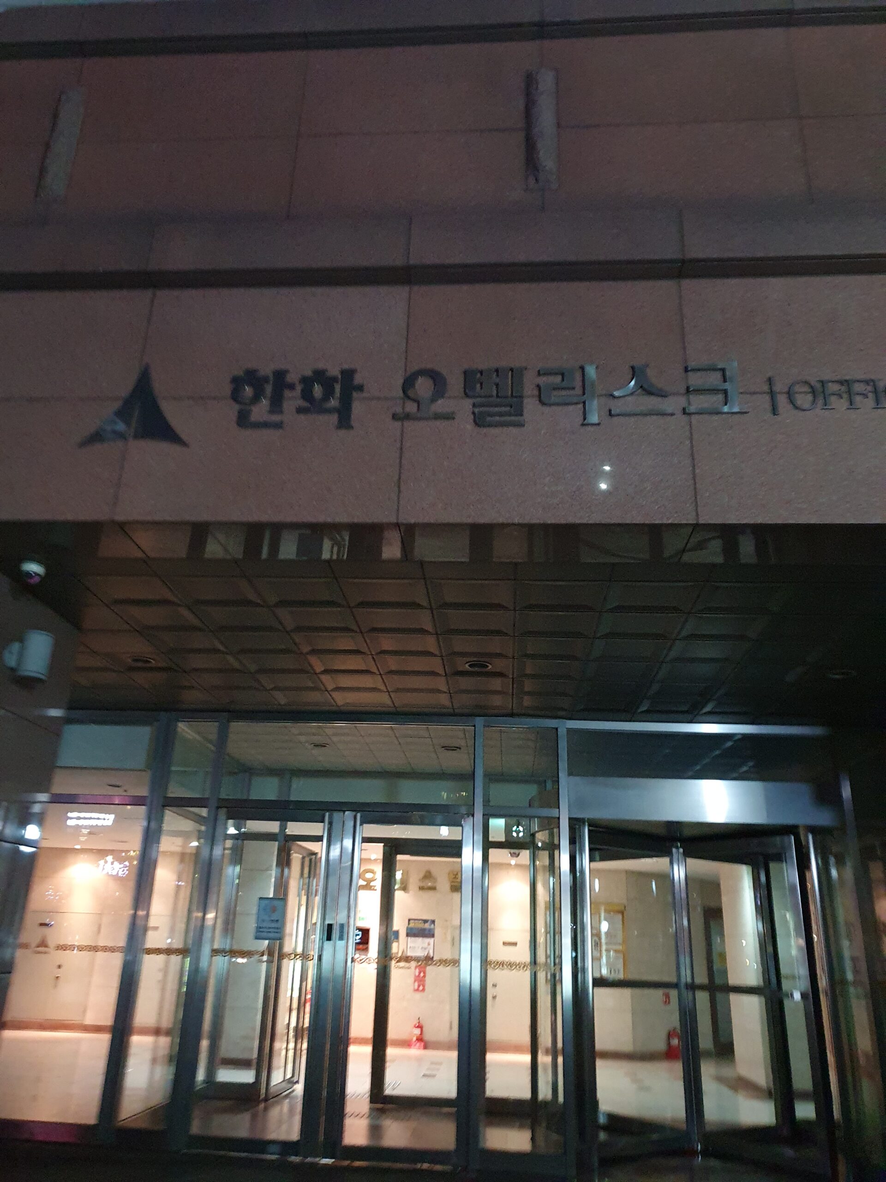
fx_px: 887
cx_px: 443
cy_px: 591
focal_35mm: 26
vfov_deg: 67.3
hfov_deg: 53.1
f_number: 1.5
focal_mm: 4.32
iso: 640
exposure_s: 1/17
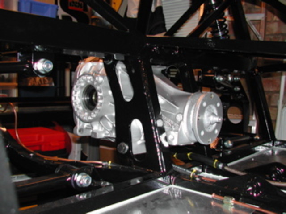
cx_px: 143
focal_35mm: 38
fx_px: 314
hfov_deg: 49.0
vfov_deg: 37.7
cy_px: 107
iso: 100
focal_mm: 8
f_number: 2.8
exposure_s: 1/60
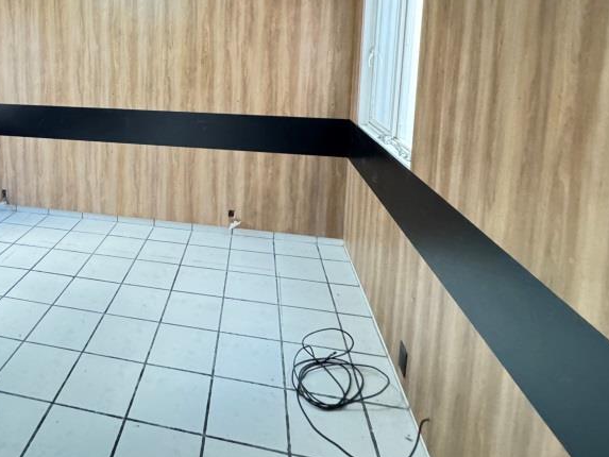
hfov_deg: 65.4
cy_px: 94
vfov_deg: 51.6
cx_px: 156
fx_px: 440
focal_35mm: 25
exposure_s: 1/40
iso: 1000
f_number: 2.2
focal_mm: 2.22
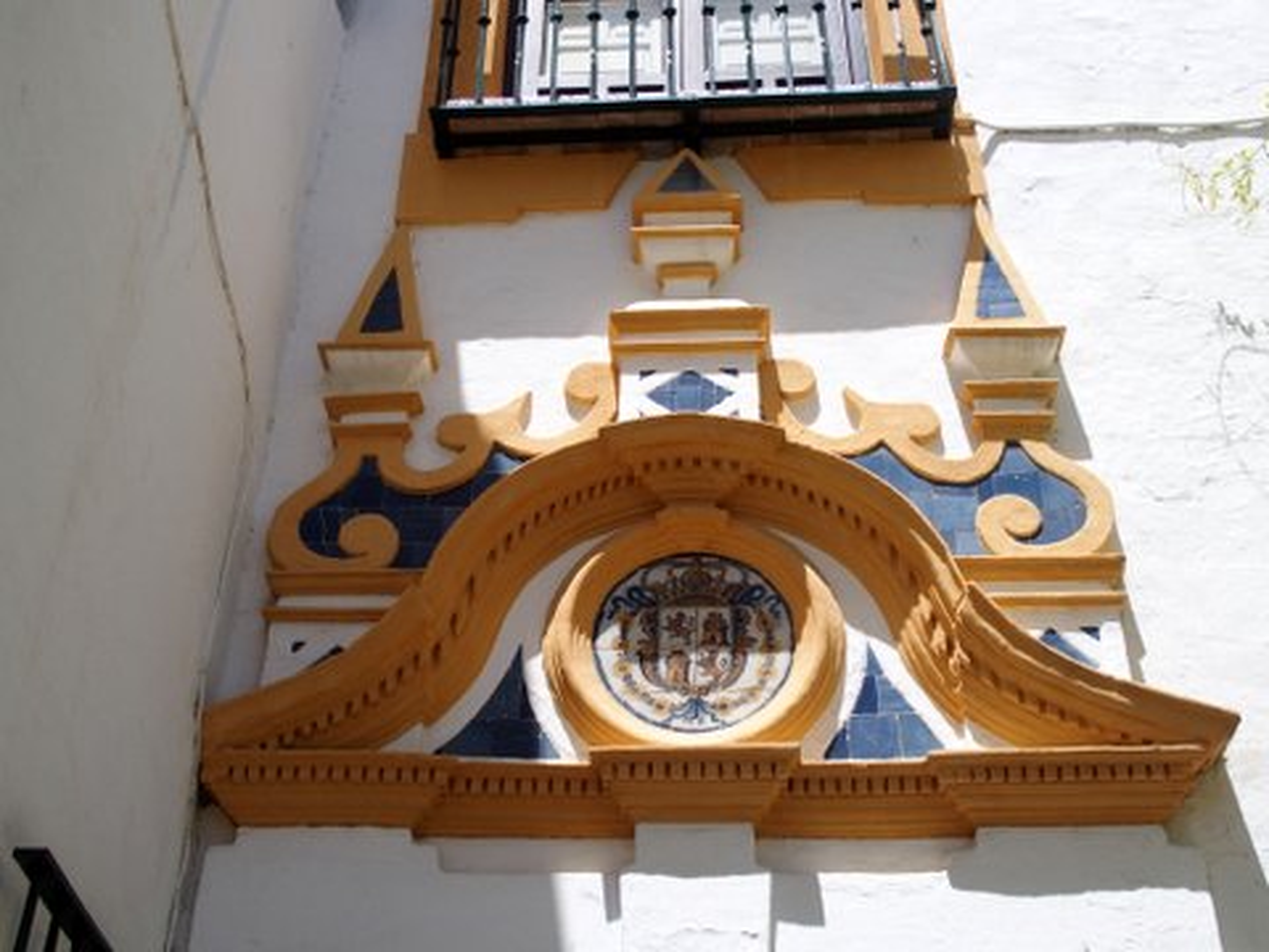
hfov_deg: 44.8
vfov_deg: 34.3
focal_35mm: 42
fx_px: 1540
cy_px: 476
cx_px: 634
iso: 100
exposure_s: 1/800
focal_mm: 9
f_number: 4
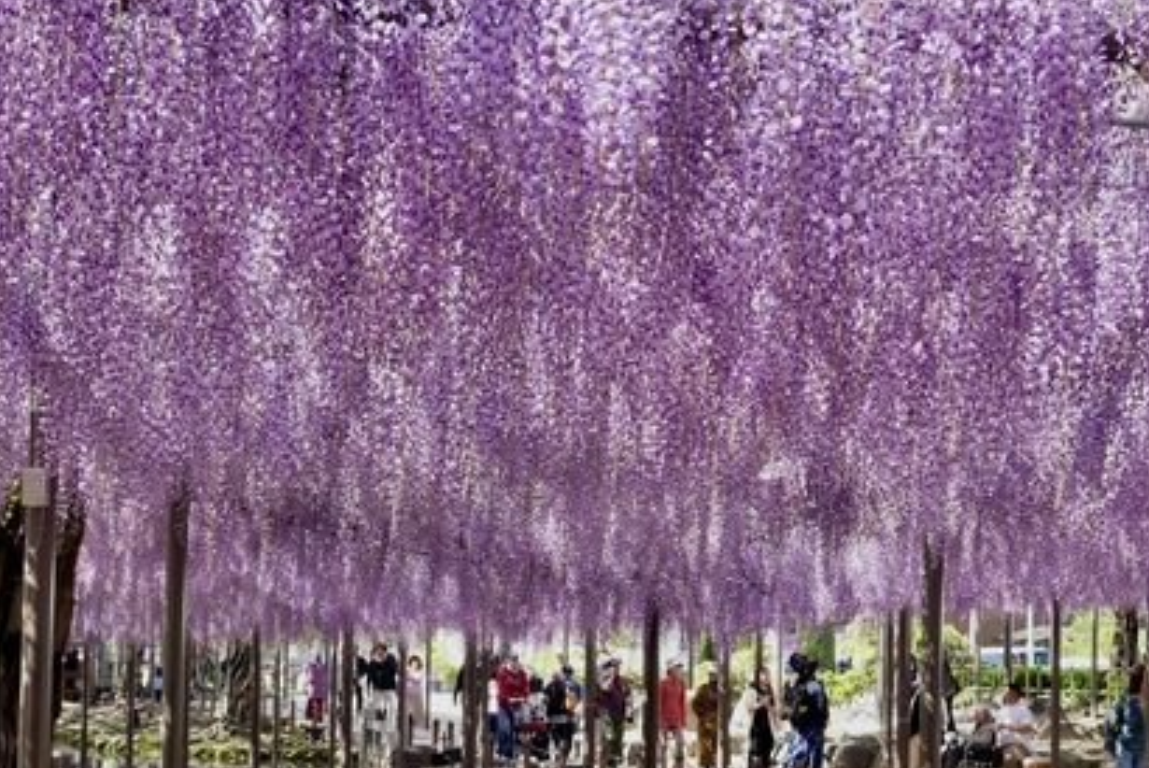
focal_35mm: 78
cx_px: 723
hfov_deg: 25.9
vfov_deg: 17.4
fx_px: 2491
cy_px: 591
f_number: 6.3
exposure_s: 1/125
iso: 200
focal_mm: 26
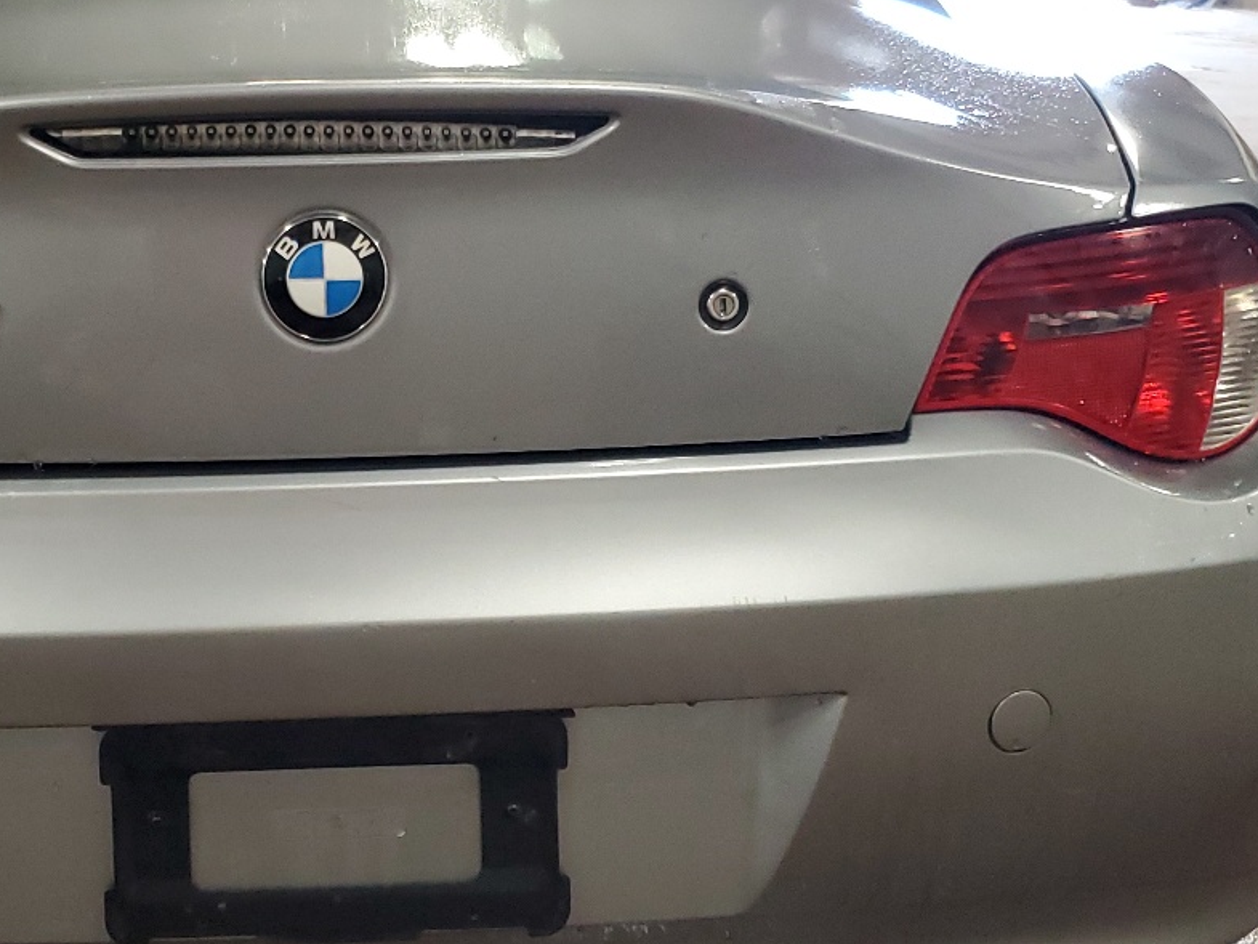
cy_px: 370
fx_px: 1926
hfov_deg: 35.4
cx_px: 329
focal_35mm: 53
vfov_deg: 27.5
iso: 310
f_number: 1.5
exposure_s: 1/60.2
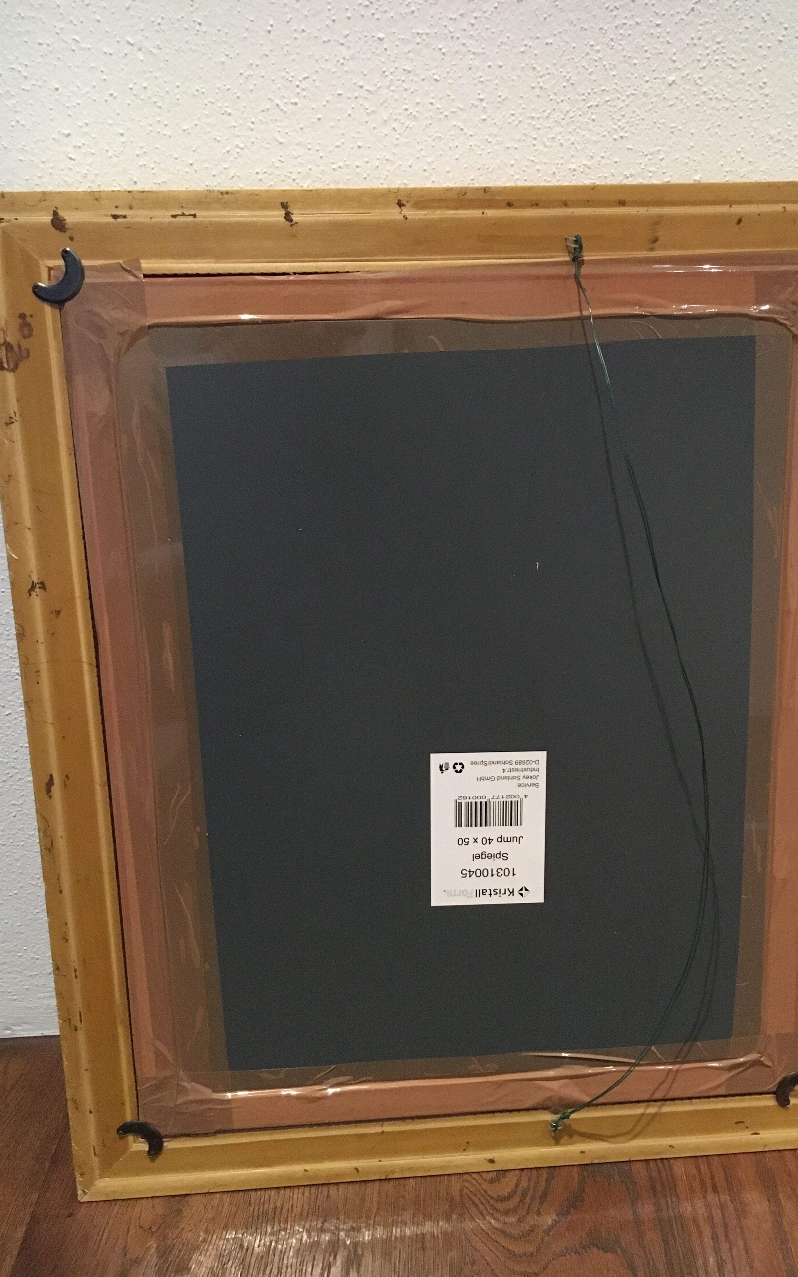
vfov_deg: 61.2
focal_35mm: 31
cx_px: 456
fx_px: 1079
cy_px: 636
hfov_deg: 40.5
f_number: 2.2
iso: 400
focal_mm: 4.15
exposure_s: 1/17
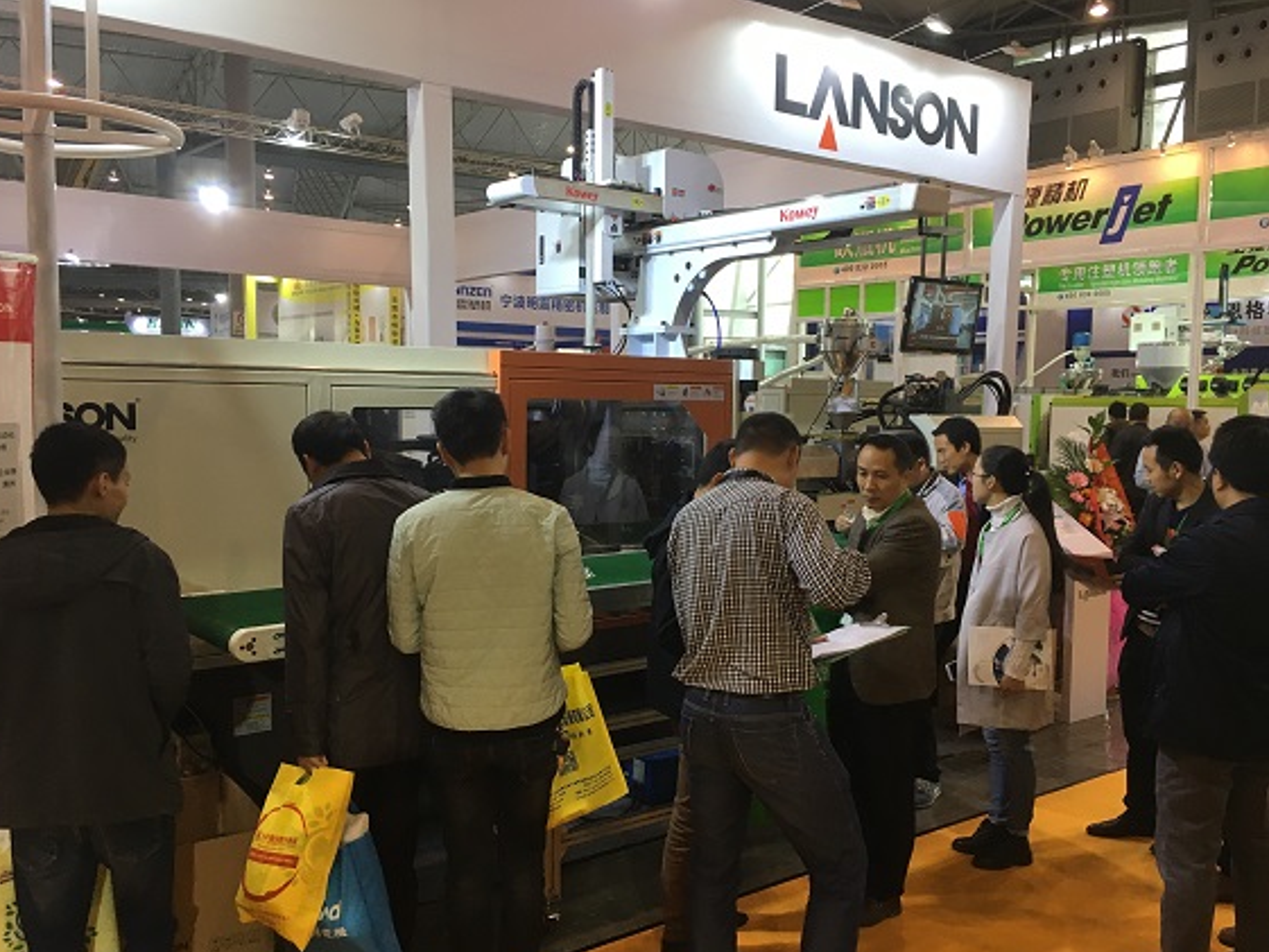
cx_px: 645
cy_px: 504
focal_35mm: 31
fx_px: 1137
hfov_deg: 58.3
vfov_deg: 45.4
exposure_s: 1/33
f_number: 2.2
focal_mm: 4.15
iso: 50
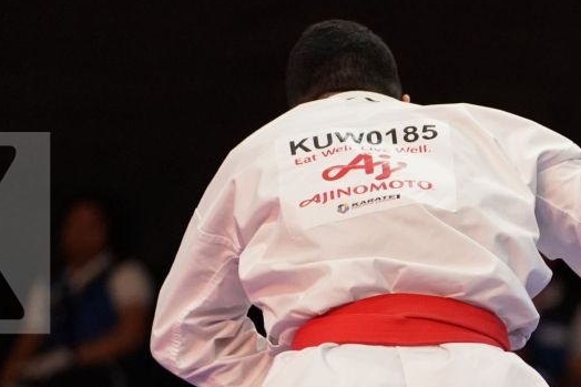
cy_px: 625
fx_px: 8147
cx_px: 699
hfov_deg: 4.1
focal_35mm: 505
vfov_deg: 2.7
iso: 3200
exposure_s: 1/500
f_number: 2.8
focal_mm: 147
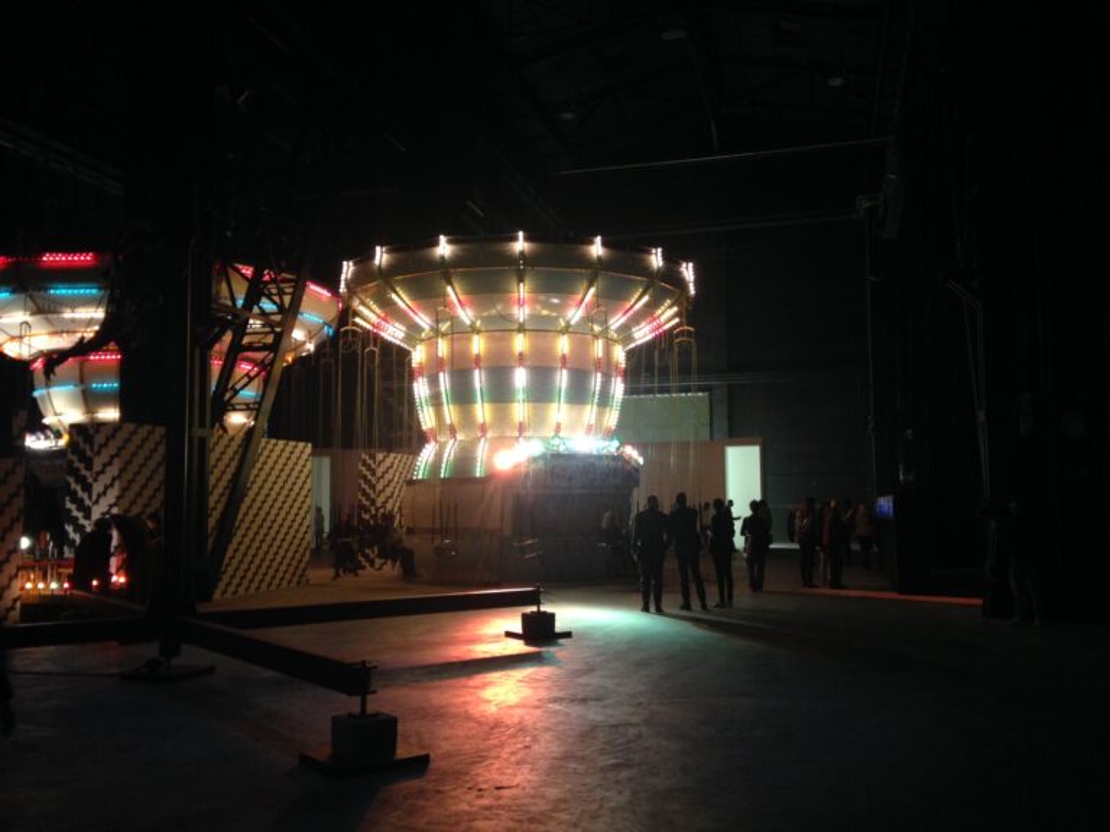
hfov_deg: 55.4
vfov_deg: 42.9
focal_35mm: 33
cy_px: 416
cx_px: 555
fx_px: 1058
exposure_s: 1/20
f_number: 2.4
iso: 200
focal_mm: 4.12
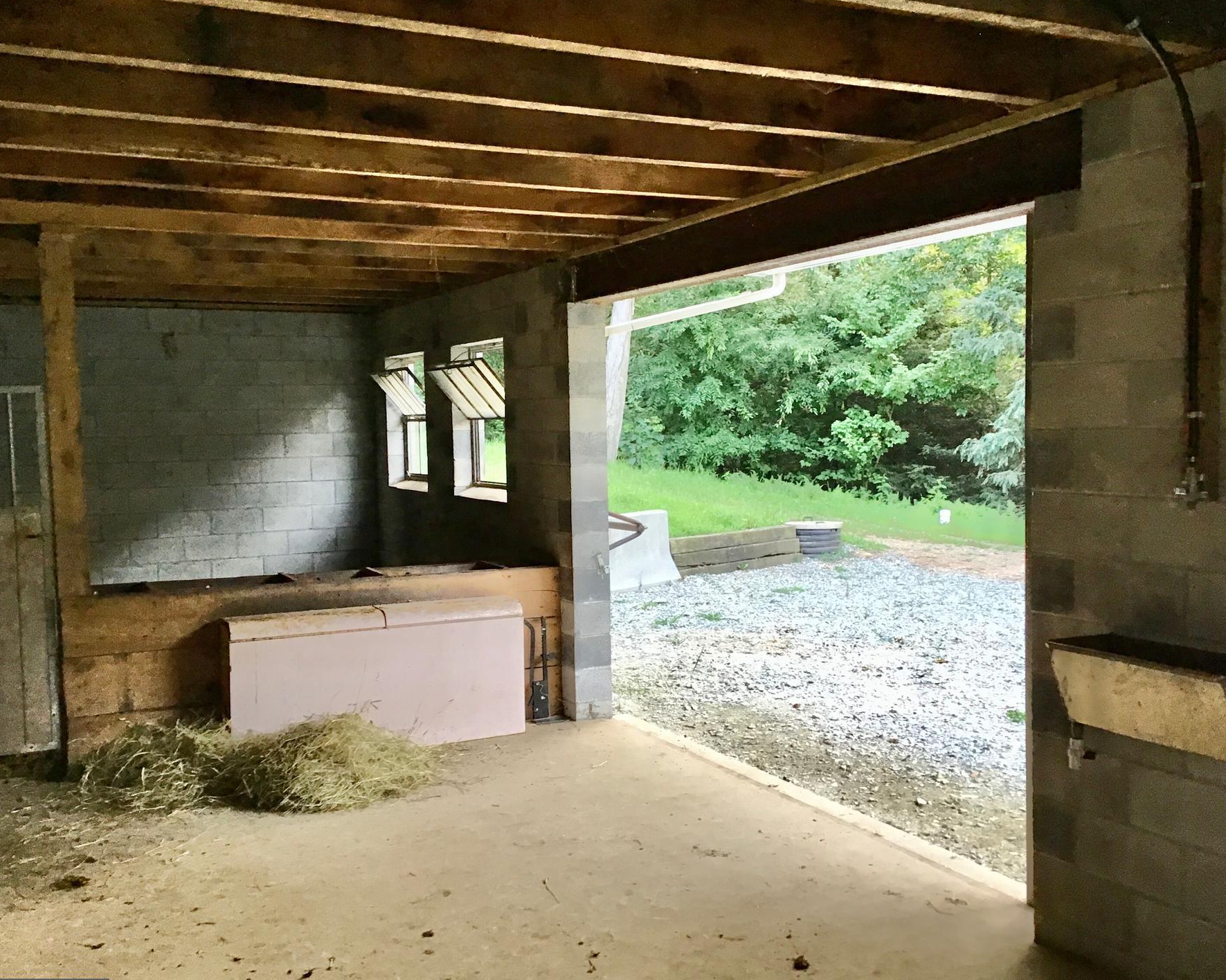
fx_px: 1270
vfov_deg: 42.2
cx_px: 645
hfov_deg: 51.5
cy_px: 504
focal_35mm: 35
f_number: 2.4
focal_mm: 3.3
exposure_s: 1/30
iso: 80
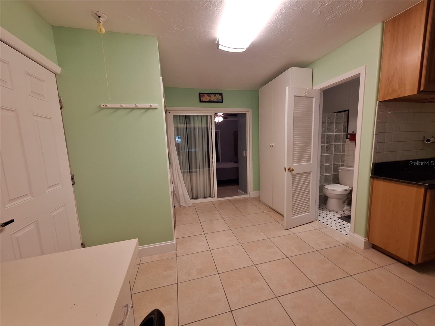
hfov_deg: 106.2
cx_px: 218
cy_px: 163
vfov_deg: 89.9
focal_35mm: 13
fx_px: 163
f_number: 2.2
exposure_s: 1/50
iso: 80
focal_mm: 1.74
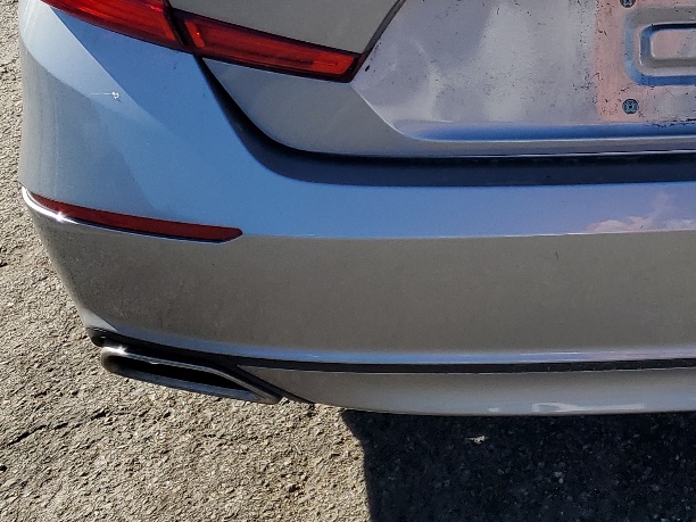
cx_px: 738
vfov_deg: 20.7
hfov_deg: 26.6
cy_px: -34
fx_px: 1367
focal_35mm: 68
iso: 50
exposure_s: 1/3333
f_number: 1.5
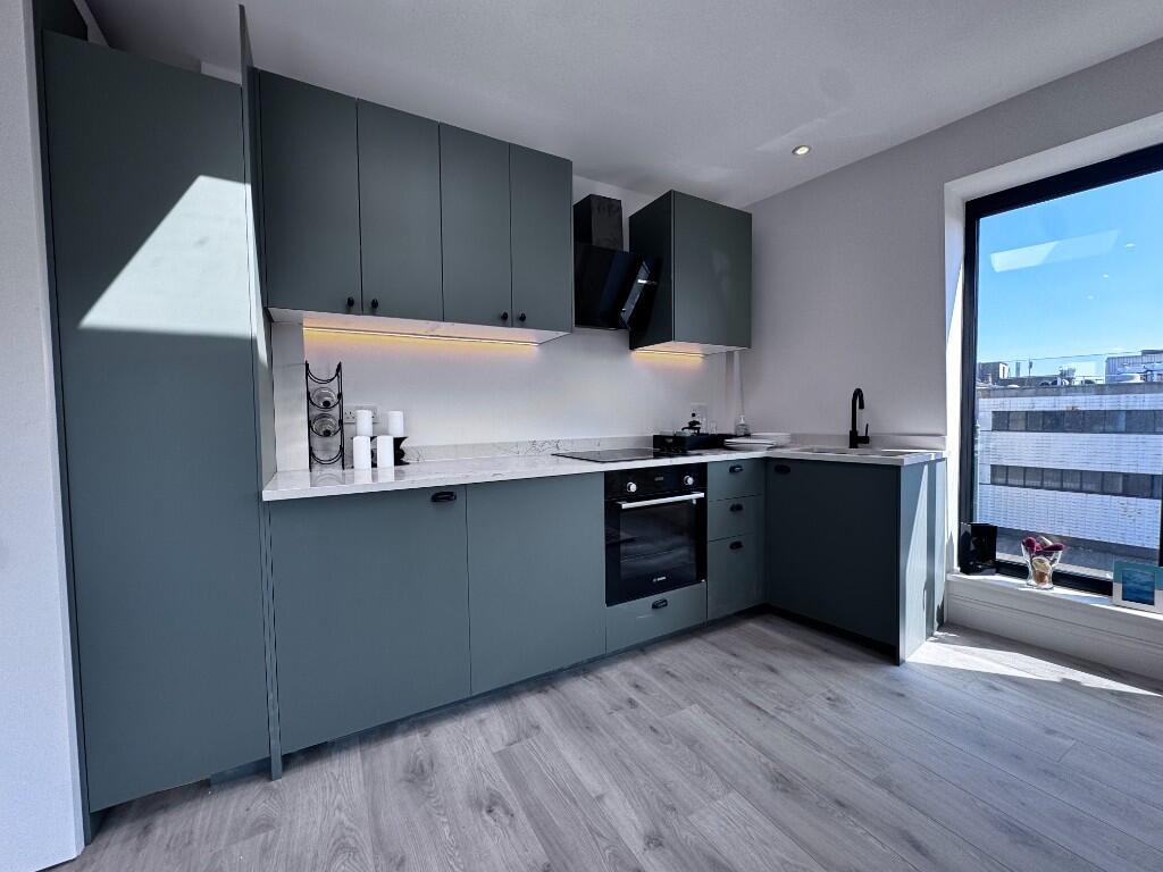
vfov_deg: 85.7
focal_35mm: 14
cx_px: 582
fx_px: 470
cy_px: 436
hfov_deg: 102.1
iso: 40
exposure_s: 1/215
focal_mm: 2.22
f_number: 2.2
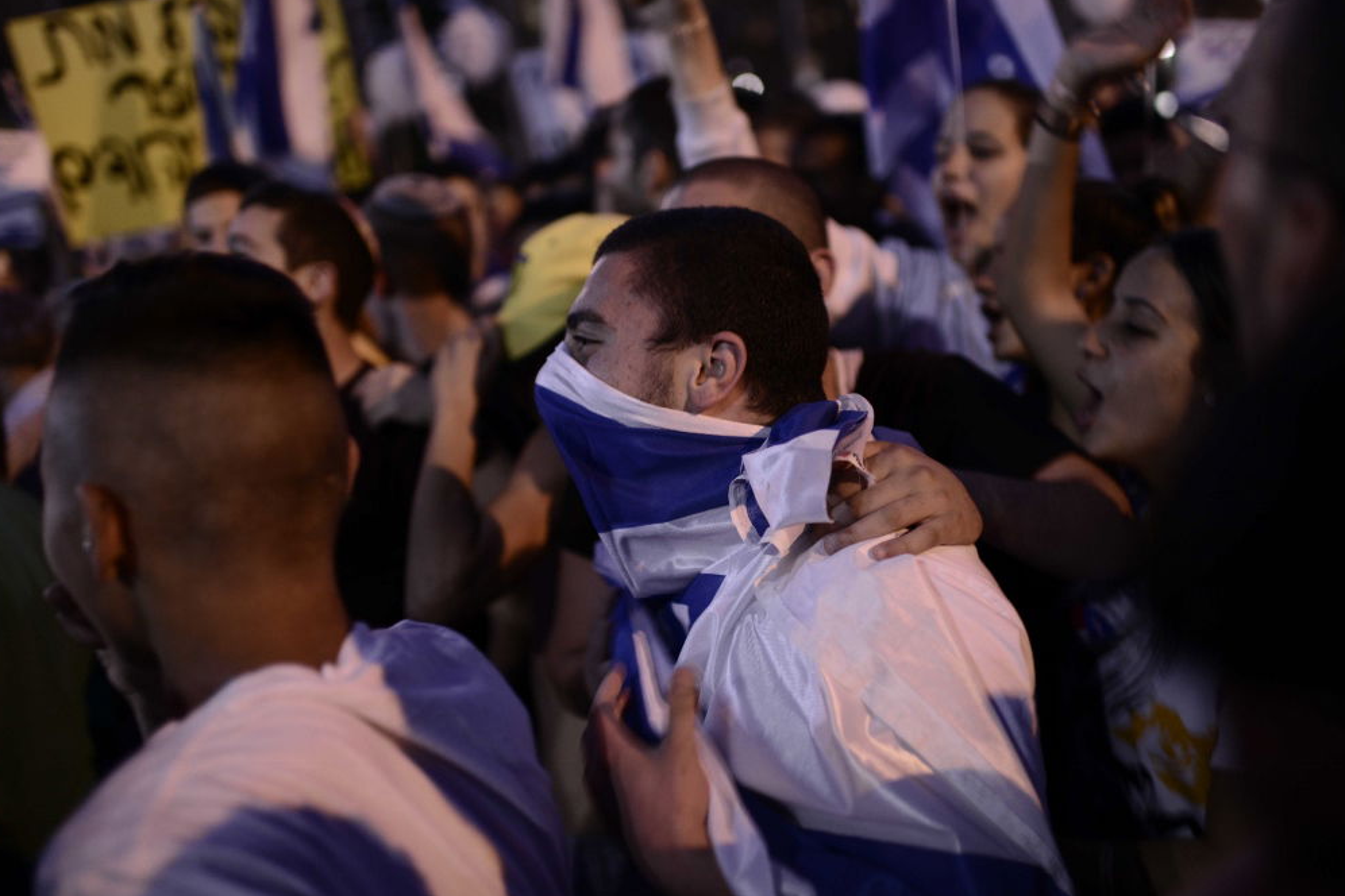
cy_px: 443
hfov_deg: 53.1
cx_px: 672
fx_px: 1345
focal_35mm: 36
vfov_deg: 36.9
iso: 1250
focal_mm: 35
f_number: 1.4
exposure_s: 1/125
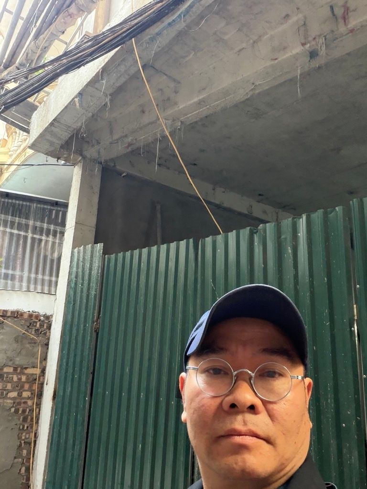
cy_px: 244
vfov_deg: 60.0
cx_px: 184
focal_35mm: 30
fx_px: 424
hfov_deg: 46.8
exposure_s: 1/60
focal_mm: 2.71
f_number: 1.9
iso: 200
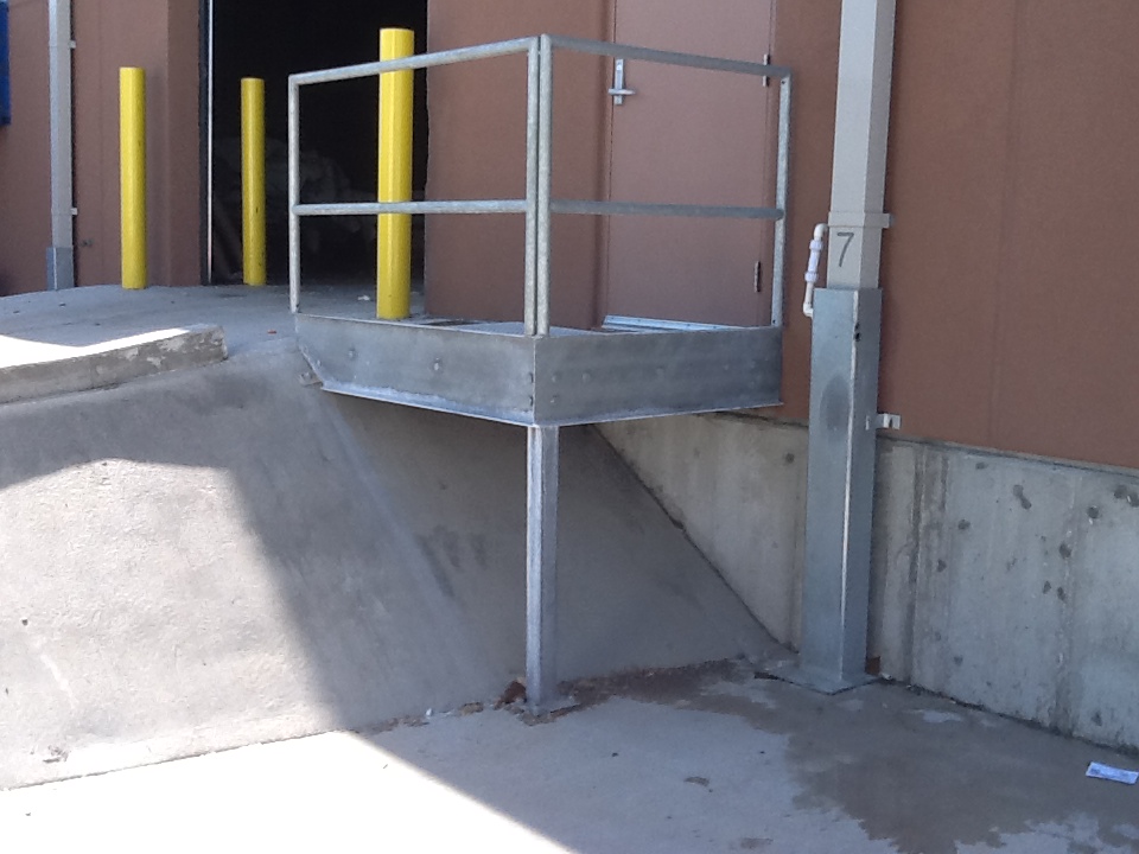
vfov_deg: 32.9
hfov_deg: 42.9
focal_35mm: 44
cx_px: 570
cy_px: 427
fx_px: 1448
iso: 40
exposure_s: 1/399
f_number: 2.4
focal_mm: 2.03
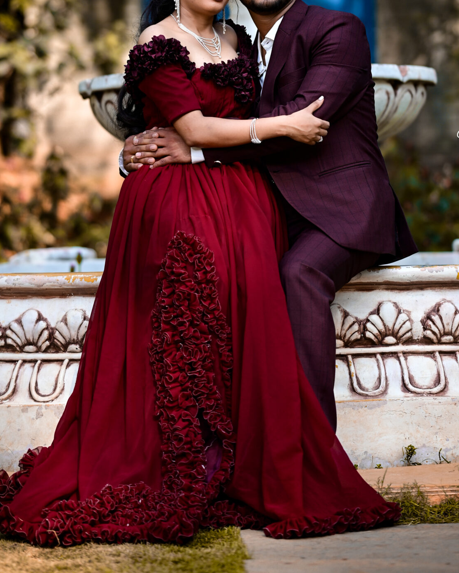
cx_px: 238
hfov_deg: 10.5
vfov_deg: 13.1
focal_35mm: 147
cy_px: 125
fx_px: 2495
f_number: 1.8
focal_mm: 85
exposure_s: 1/1000
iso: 100
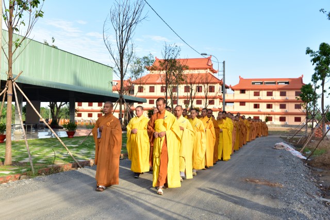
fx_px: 367
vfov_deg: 33.4
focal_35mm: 40
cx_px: 165
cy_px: 110
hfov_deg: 48.4
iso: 100
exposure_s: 1/125
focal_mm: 40
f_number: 5.6
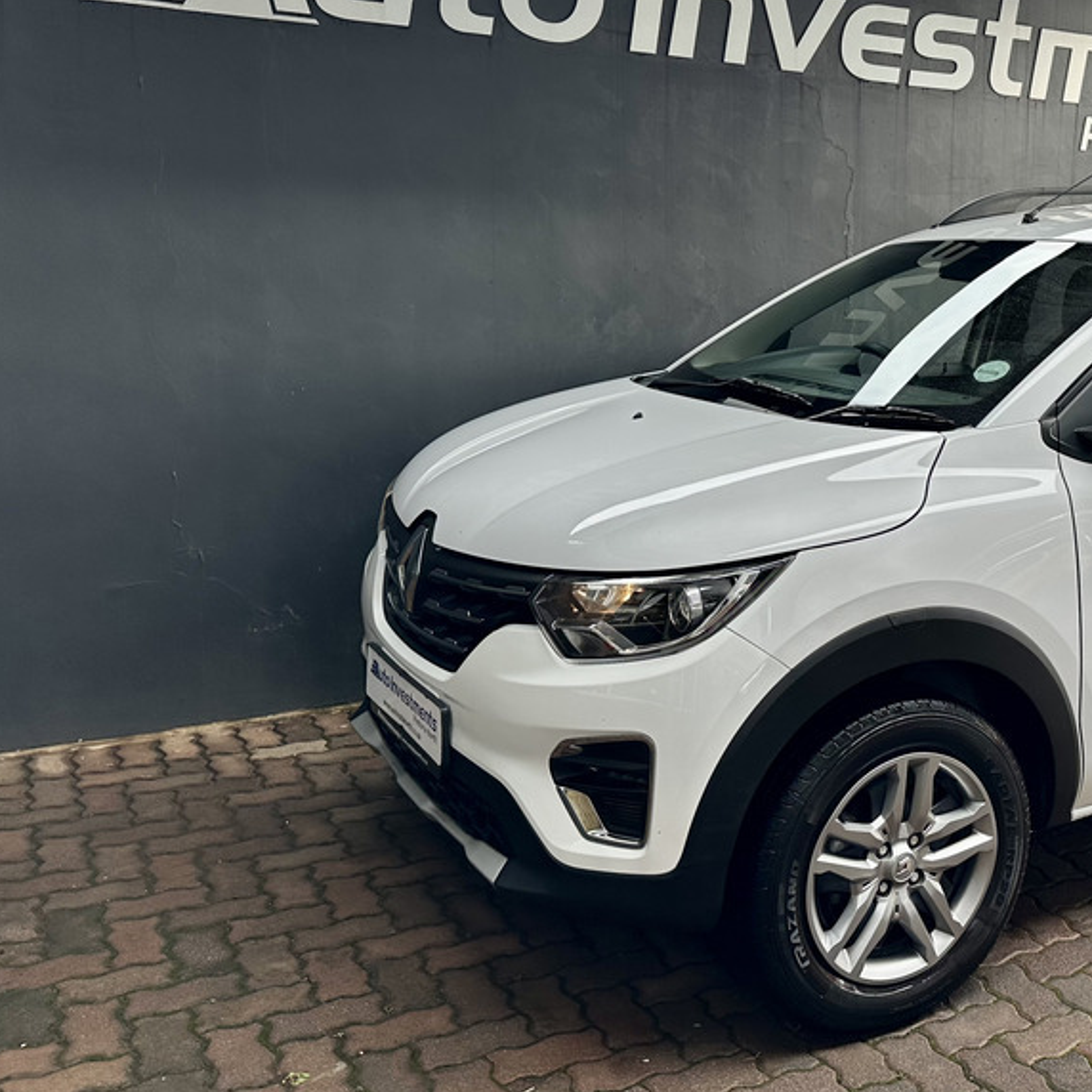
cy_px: 439
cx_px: 874
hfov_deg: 41.9
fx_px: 1356
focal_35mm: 38
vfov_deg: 43.6
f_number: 1.78
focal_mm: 6.86
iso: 80
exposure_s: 1/121
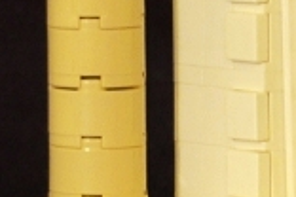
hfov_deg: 3.2
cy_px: -141
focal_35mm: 640
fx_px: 5264
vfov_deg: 2.1
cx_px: 490
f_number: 5
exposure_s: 1/5
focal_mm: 65
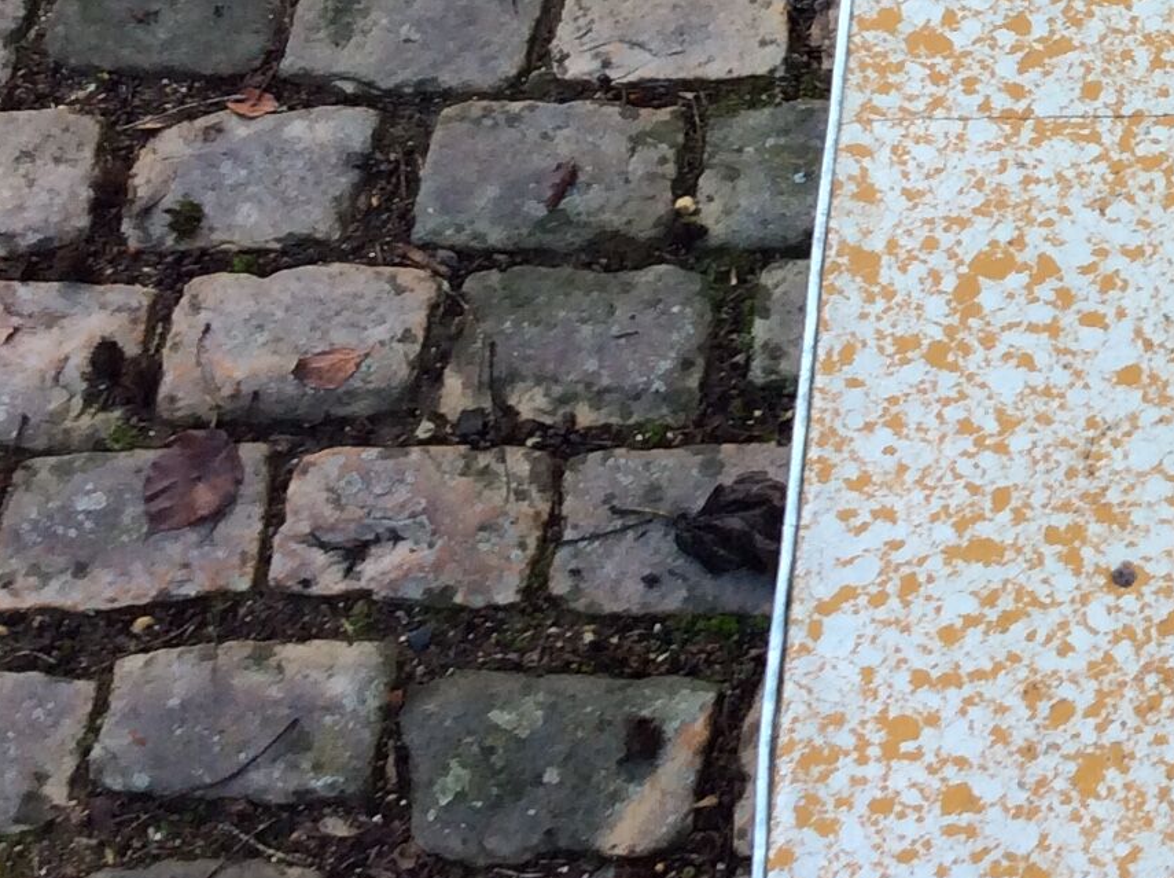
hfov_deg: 18.7
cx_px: 1552
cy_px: 52
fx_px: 3286
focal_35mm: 97
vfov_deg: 15.0
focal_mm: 3.3
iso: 32
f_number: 2.4
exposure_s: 1/50
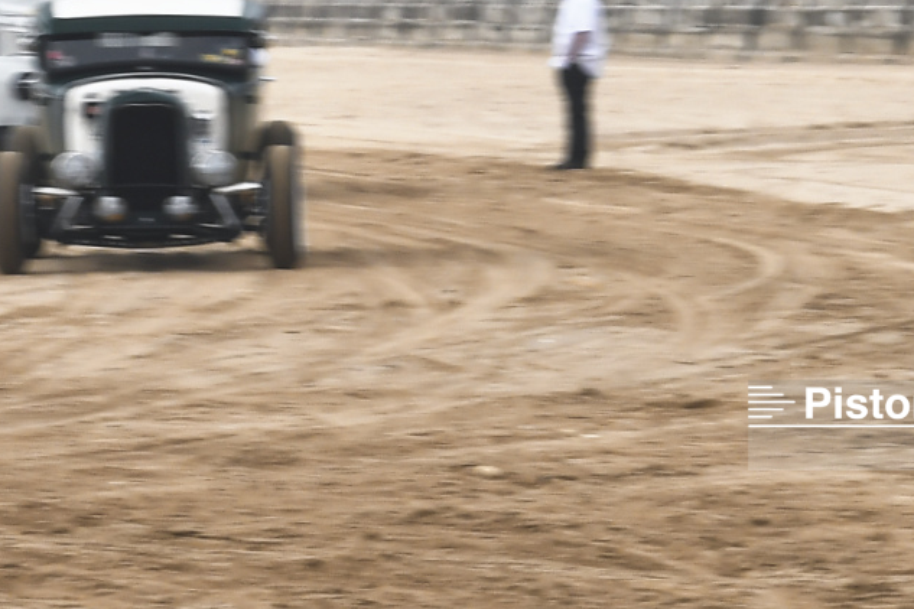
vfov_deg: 5.5
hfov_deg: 8.2
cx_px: -127
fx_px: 6283
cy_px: -105
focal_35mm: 248
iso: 100
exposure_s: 1/40
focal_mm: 55
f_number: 16
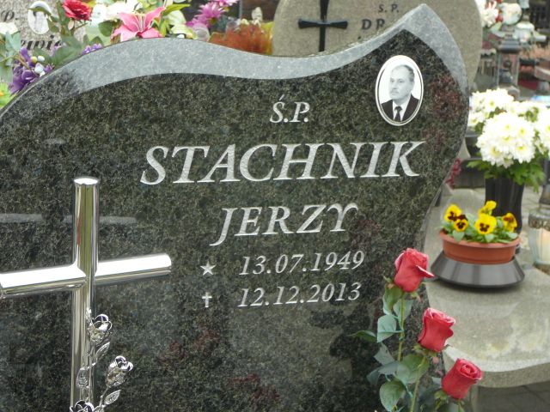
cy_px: 206
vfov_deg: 18.0
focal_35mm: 82
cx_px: 275
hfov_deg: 23.8
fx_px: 1303
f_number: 3.8
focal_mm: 12.2
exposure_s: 1/40
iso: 100
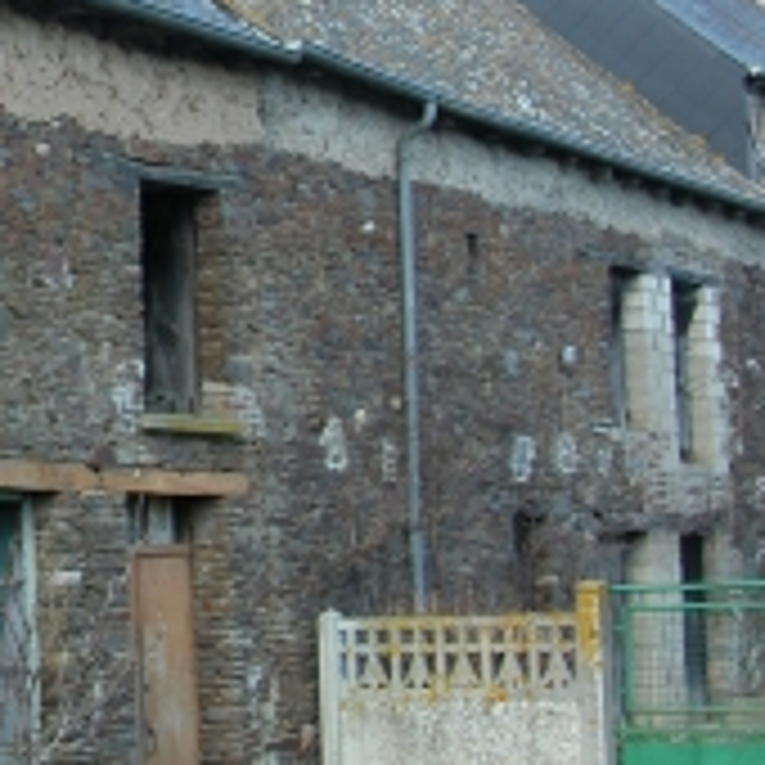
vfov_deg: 18.6
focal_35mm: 93
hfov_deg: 18.0
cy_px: 243
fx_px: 2325
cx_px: -76
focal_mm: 8.9
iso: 100
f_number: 3.5
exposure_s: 1/113
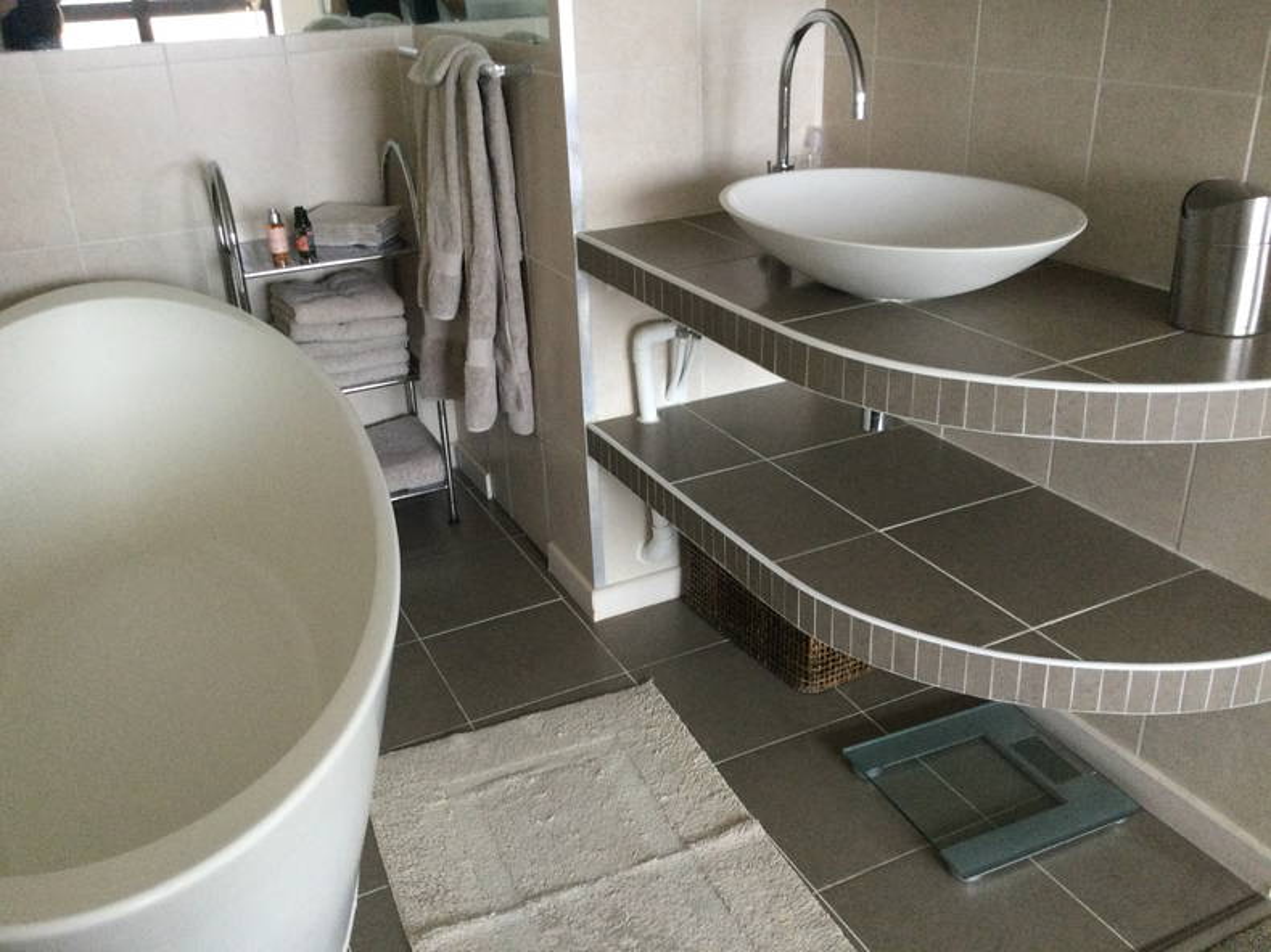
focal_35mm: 31
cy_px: 476
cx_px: 636
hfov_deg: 58.4
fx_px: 1138
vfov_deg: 45.4
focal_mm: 3.3
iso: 200
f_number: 2.4
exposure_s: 1/33
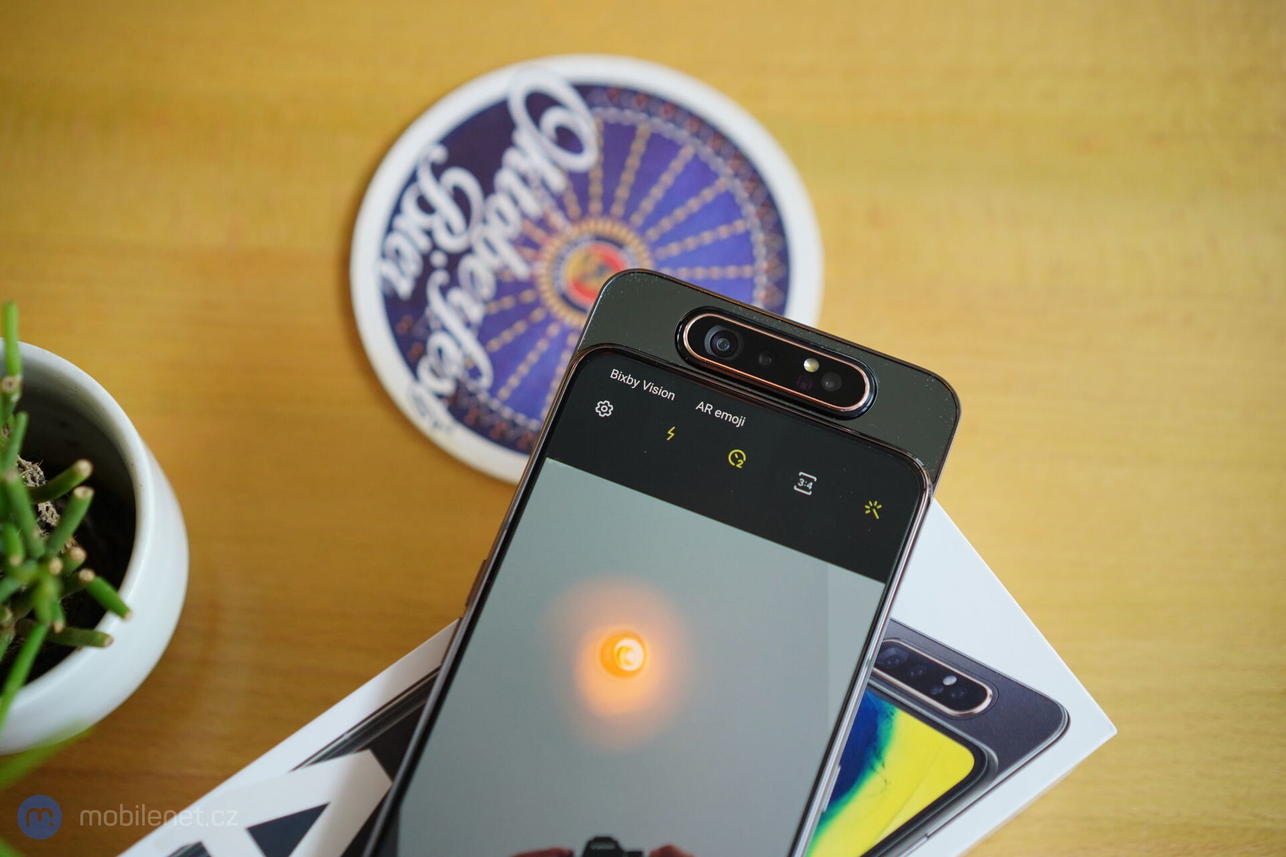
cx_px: 643
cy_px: 428
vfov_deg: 24.6
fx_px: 1965
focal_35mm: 55
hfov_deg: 36.2
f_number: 2.8
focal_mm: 55
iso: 1250
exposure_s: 1/800
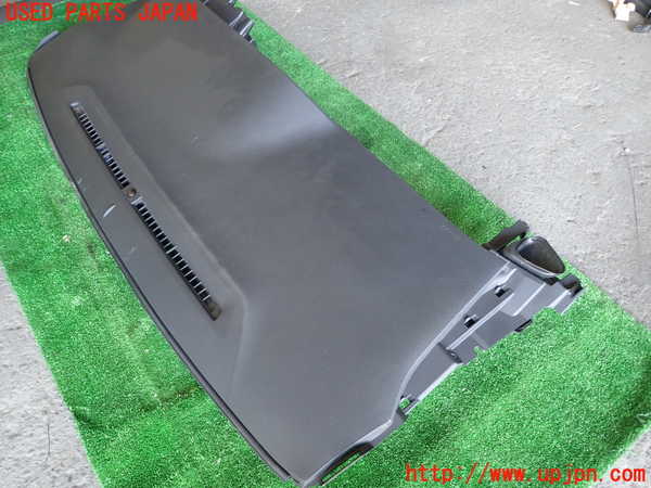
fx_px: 470
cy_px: 244
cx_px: 326
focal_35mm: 25
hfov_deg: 69.4
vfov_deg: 54.9
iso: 200
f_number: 2
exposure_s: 1/30
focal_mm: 4.5
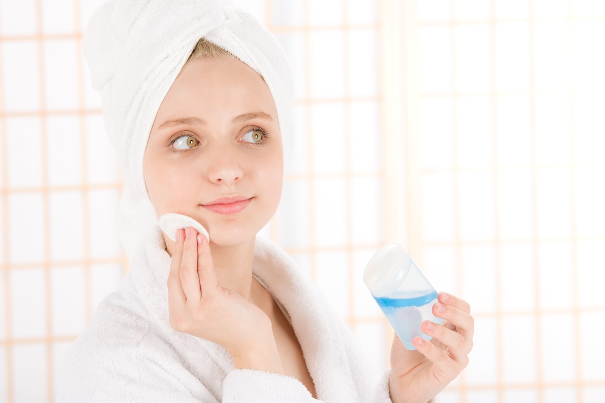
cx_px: 302
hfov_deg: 10.3
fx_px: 3360
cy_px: 202
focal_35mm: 200
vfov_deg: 6.9
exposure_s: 1/200
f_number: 9
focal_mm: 200
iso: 100
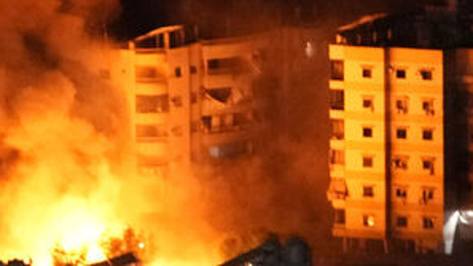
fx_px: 4628
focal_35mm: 369
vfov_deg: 3.3
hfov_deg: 5.8
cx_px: -30
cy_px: 104
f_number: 3.5
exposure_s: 1/13
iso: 8000
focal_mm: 131
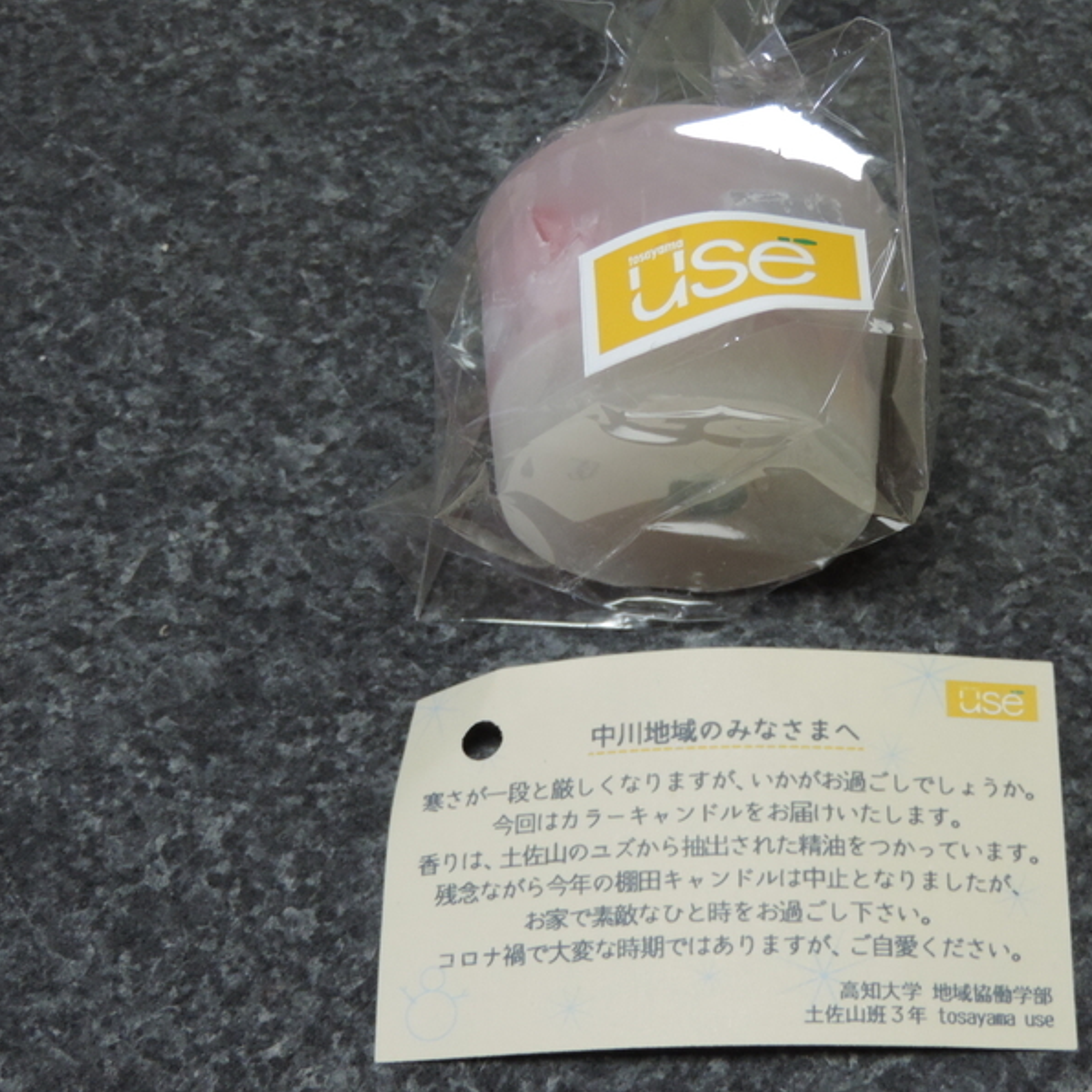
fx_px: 2962
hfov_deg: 20.9
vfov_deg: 20.9
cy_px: 544
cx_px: 663
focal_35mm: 83
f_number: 3.9
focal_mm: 12.4
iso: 400
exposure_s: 1/15
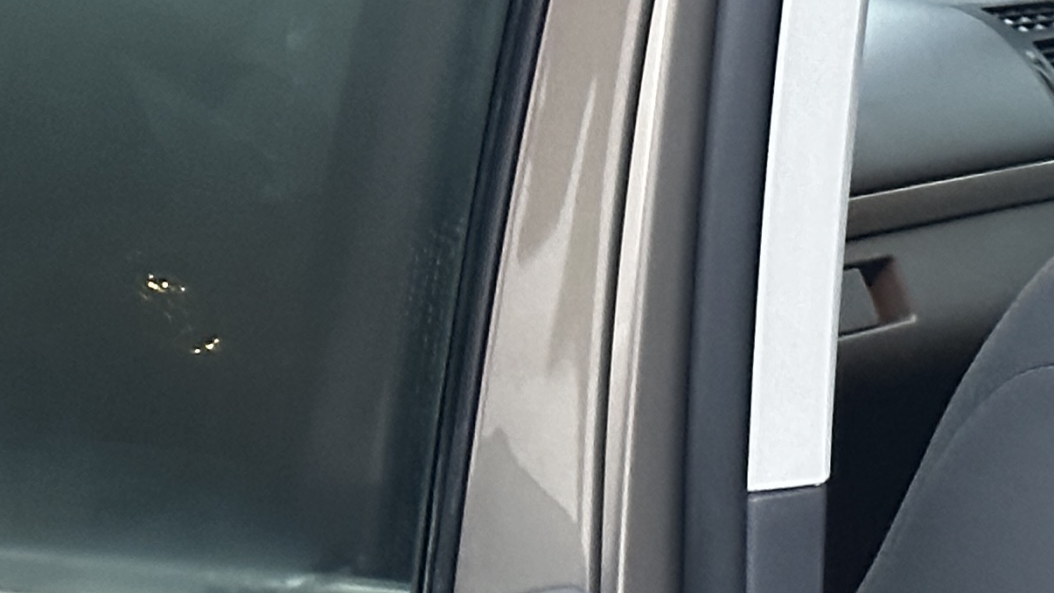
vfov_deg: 6.9
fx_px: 4891
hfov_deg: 11.6
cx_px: 1713
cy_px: 631
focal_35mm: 175
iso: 640
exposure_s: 1/30
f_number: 1.78
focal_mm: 6.86
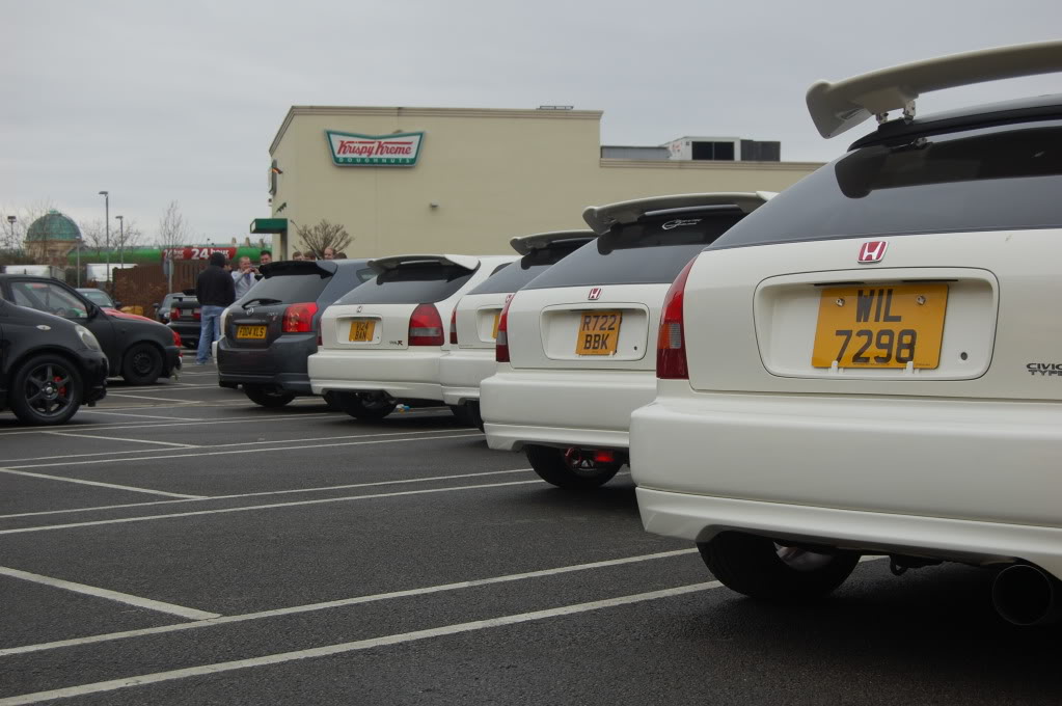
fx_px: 1680
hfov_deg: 35.1
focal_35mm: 57
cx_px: 531
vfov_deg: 23.7
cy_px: 353
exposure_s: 1/160
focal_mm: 38
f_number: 6.3
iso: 200
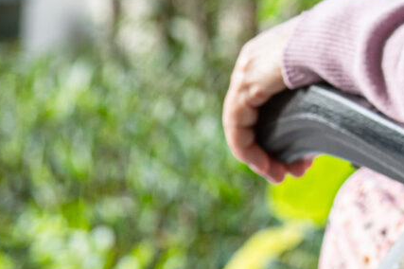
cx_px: 606
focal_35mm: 300
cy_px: -3
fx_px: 3364
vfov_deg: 4.6
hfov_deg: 6.8
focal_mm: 50
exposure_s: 1/320
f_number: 3.2
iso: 100
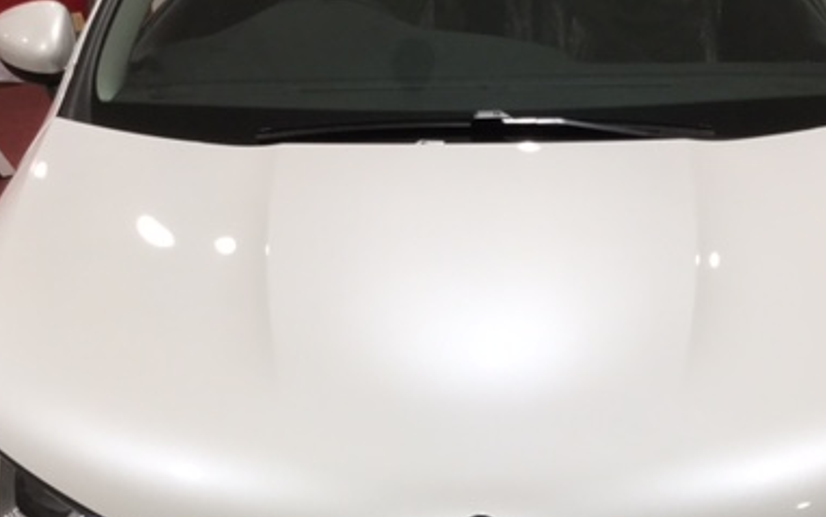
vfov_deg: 22.7
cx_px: 487
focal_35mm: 55
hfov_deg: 36.8
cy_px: 515
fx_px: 1238
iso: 25
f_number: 2.4
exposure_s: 1/30
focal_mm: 3.3
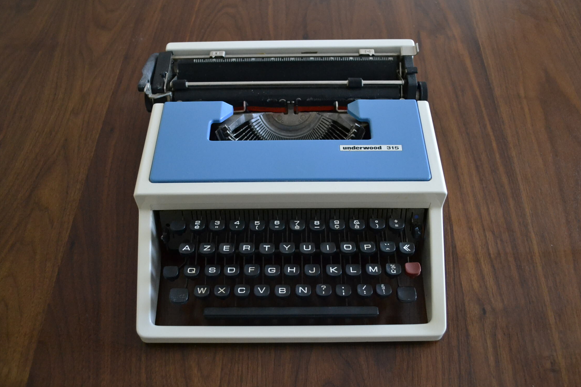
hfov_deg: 60.3
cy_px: 188
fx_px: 500
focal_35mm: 31
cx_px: 294
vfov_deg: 42.3
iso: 2500
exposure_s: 1/60
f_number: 3.8
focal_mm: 20
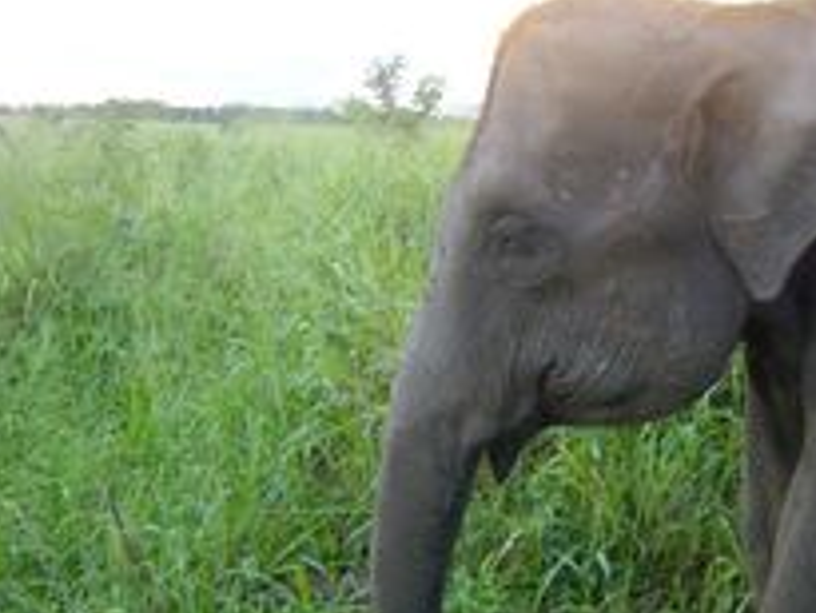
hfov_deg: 29.1
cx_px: 665
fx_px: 1533
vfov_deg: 22.6
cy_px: 388
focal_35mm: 65
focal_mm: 6.2
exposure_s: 1/25
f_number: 2.7
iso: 200
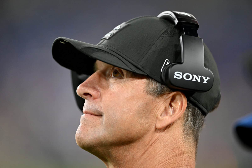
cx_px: 126
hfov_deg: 5.2
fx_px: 2800
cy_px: 84
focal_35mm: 400
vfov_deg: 3.4
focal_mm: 400
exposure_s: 1/1250
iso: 2500
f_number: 2.8
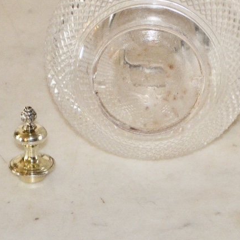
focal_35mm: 195
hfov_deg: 8.9
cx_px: 217
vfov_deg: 9.0
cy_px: 66
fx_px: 1531
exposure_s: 1/60
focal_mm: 55
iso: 3200
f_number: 5.6
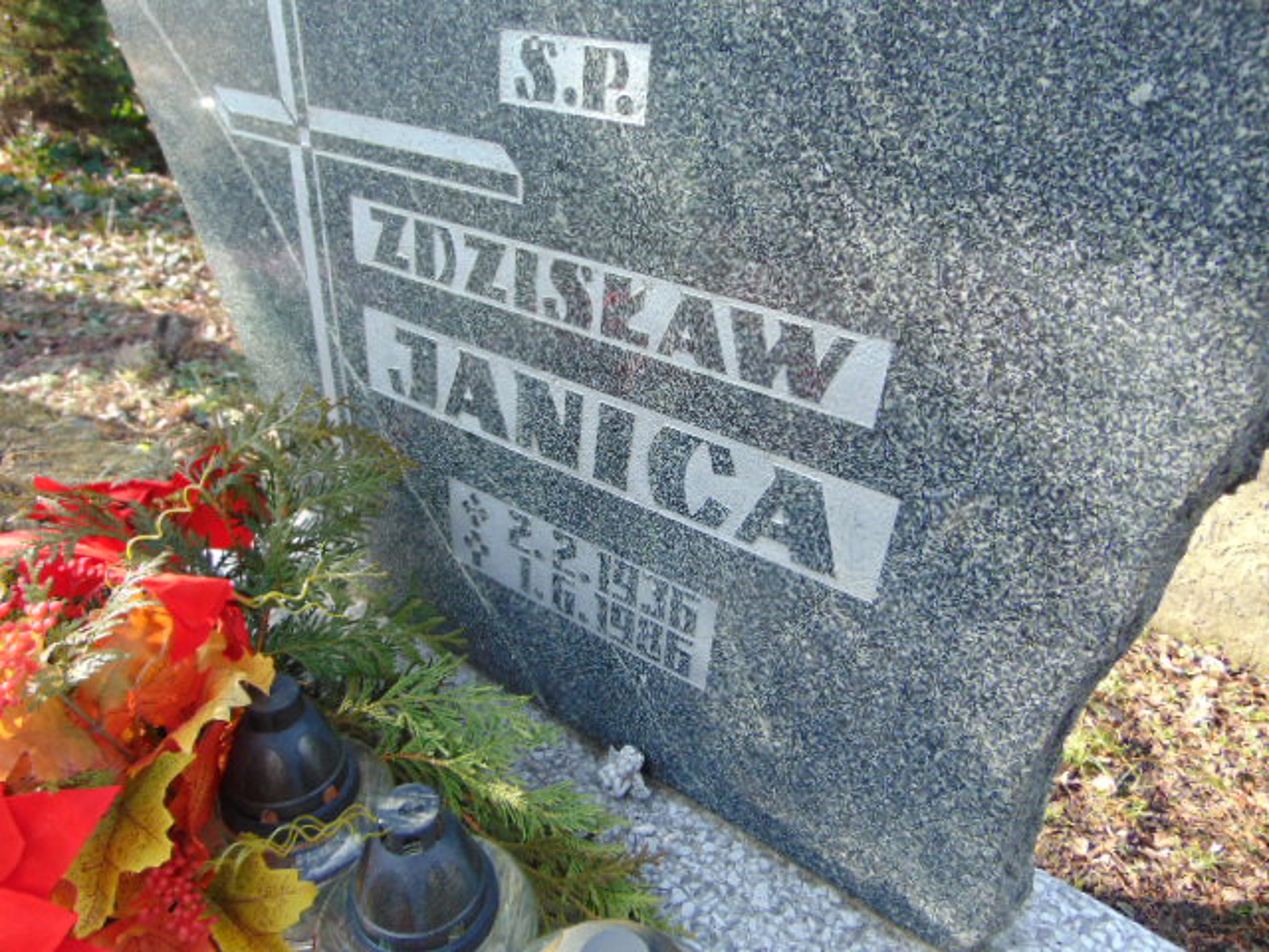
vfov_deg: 54.9
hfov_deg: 69.4
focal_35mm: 25
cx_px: 634
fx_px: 916
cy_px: 476
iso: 100
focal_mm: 4.5
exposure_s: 1/125
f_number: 3
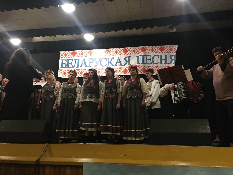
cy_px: 88
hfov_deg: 61.7
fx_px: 195
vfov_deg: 48.2
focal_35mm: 29
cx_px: 116
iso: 250
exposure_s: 1/17
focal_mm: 4.15
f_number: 2.2
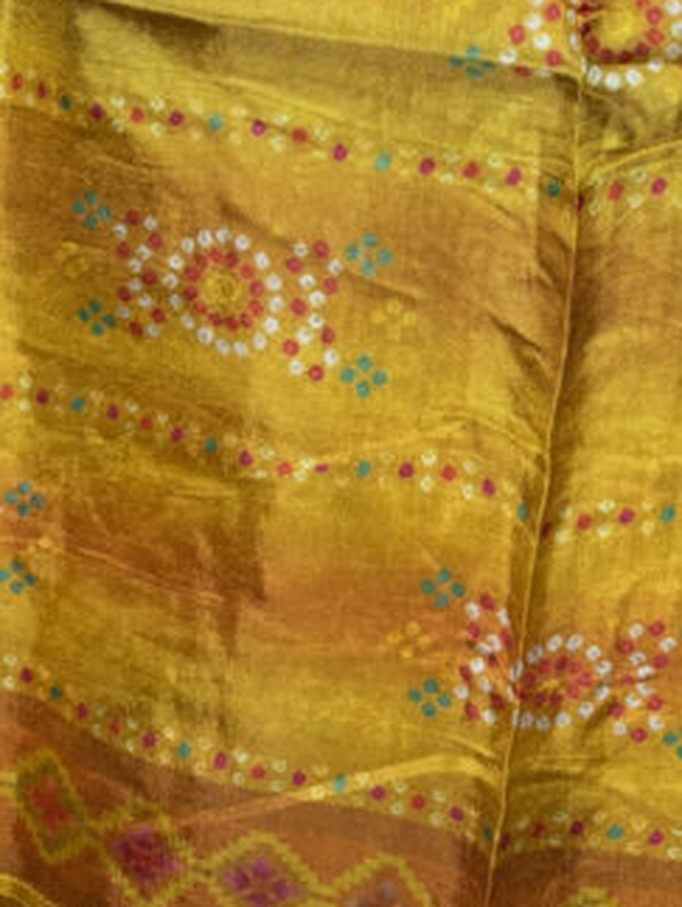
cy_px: -257
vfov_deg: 23.2
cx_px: 573
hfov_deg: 19.4
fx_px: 1966
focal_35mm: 75
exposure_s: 1/100
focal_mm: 5.96
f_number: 1.6
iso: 100
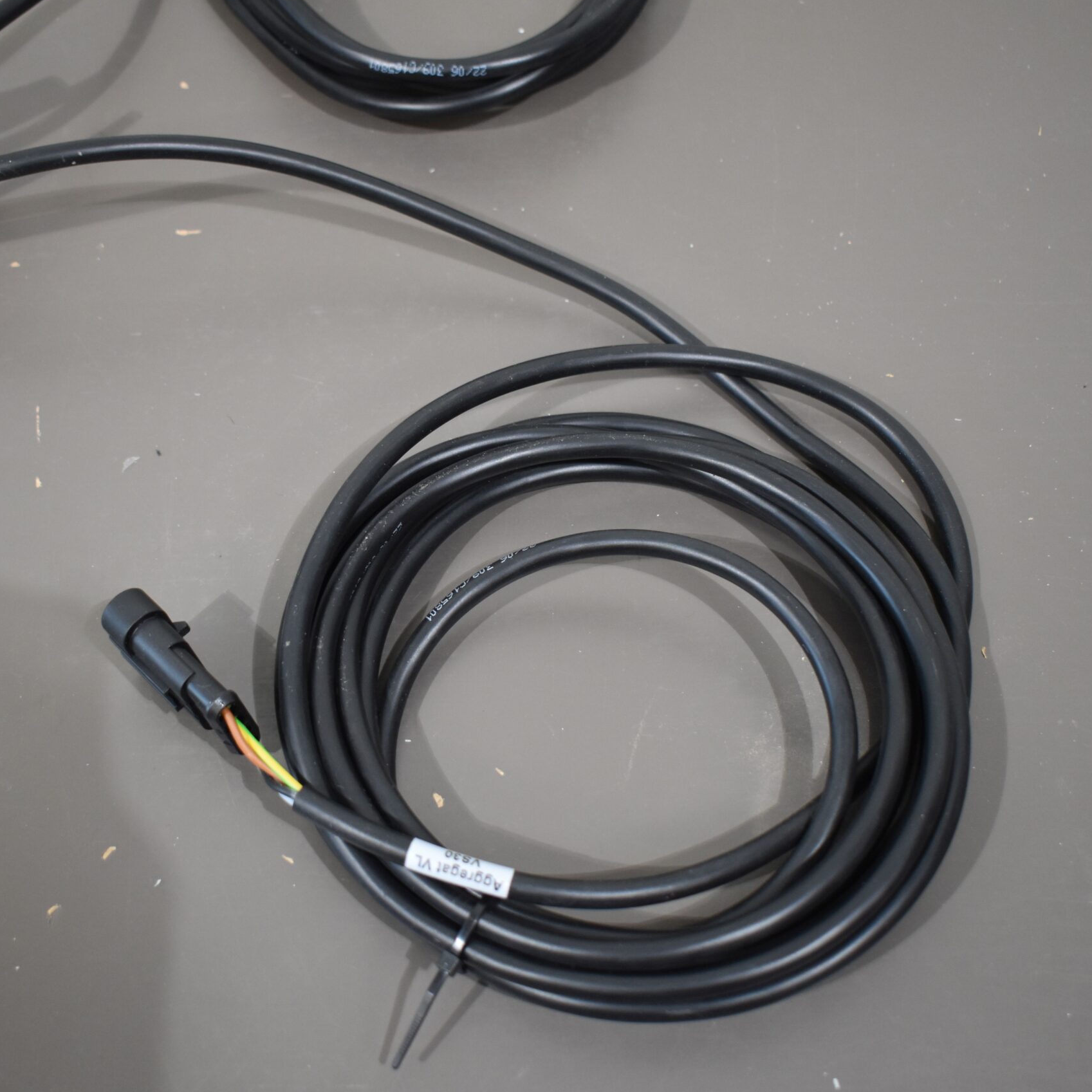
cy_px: 545
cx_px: 492
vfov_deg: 34.0
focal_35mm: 50
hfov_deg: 34.0
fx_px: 1785
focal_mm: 26
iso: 900
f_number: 4
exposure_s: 1/125
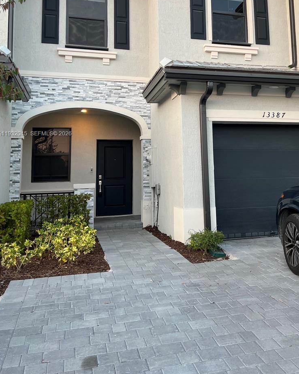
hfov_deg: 44.3
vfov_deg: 53.5
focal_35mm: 33
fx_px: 365
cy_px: 134
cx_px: 179
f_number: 1.5
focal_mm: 5.7
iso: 64
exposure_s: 1/121
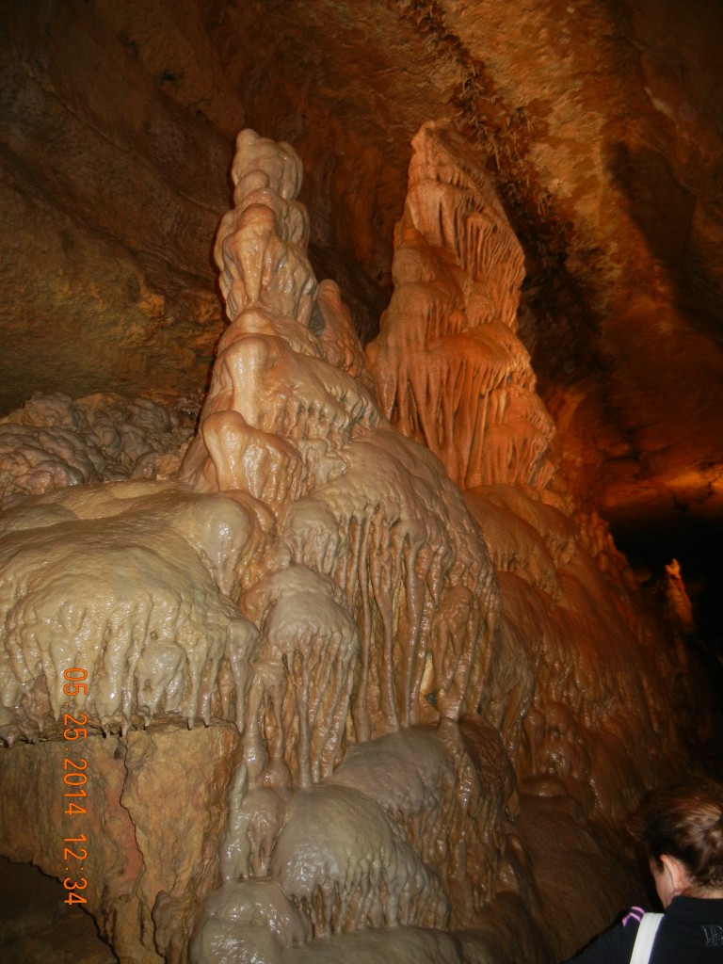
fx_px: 835
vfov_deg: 60.0
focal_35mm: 30
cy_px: 482
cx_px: 362
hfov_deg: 46.8
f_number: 3.5
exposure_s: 1/30
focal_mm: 5.4
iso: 256
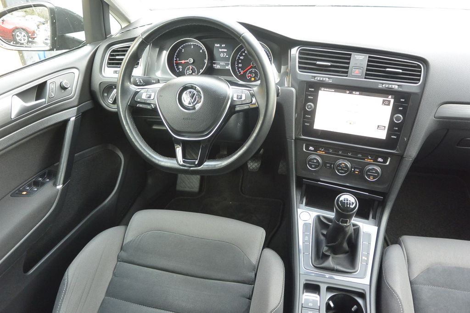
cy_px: 156
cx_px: 235
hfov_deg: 67.4
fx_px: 353
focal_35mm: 27
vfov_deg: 47.9
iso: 640
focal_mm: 10
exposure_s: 1/60
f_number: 3.5
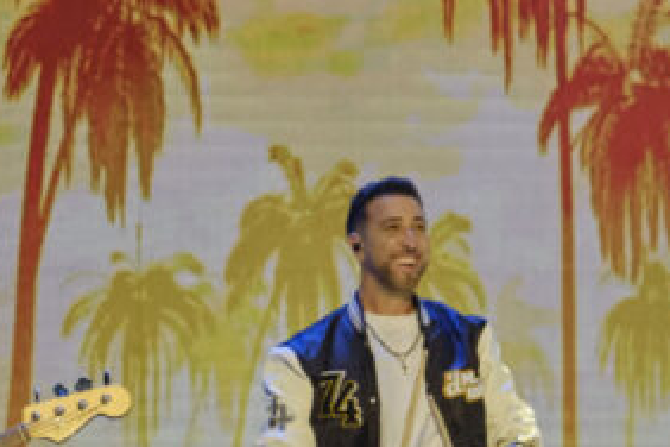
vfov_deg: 2.6
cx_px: 459
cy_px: 641
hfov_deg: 3.9
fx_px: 9919
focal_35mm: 533
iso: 3200
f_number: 2.8
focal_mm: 98.2
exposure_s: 1/250
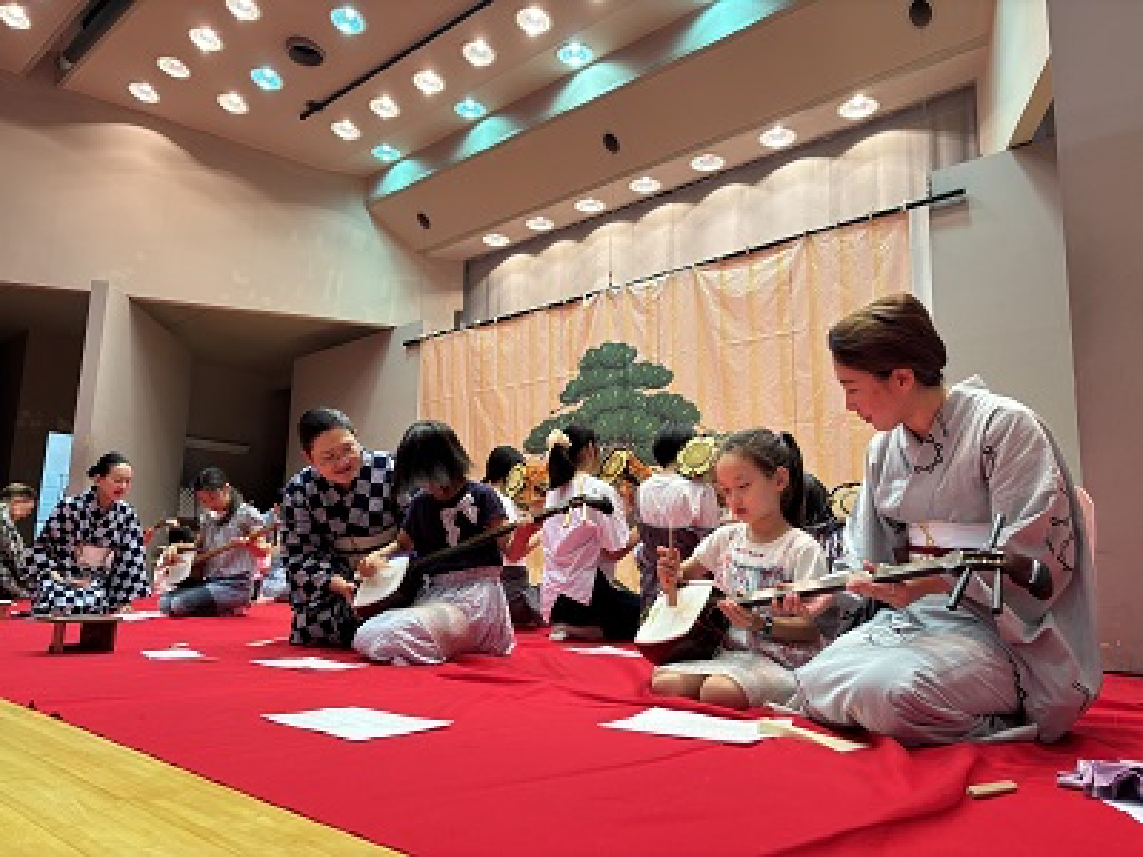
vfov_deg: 53.1
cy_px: 428
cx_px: 572
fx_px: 859
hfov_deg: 67.3
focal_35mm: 26
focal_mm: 5.96
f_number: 1.6
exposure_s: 1/60
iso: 125
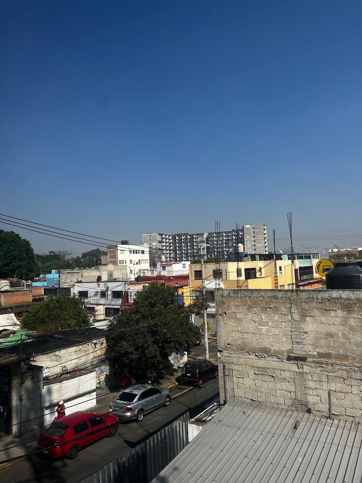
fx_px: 363
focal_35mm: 26
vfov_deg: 67.3
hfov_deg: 53.1
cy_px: 242
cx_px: 181
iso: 50
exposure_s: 1/1721
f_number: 1.6
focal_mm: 5.1
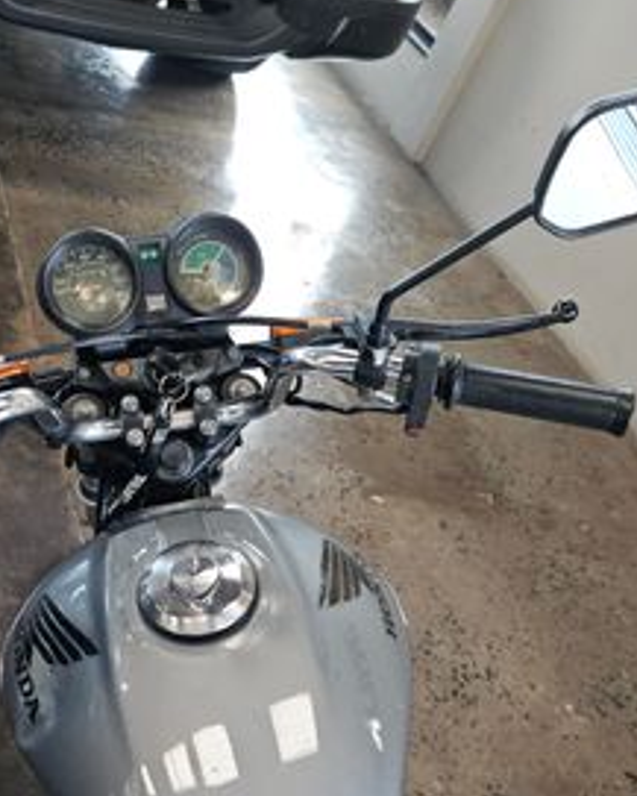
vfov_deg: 46.8
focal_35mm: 39
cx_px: 141
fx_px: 919
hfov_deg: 37.1
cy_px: 379
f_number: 1.8
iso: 250
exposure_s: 1/120
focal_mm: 5.4
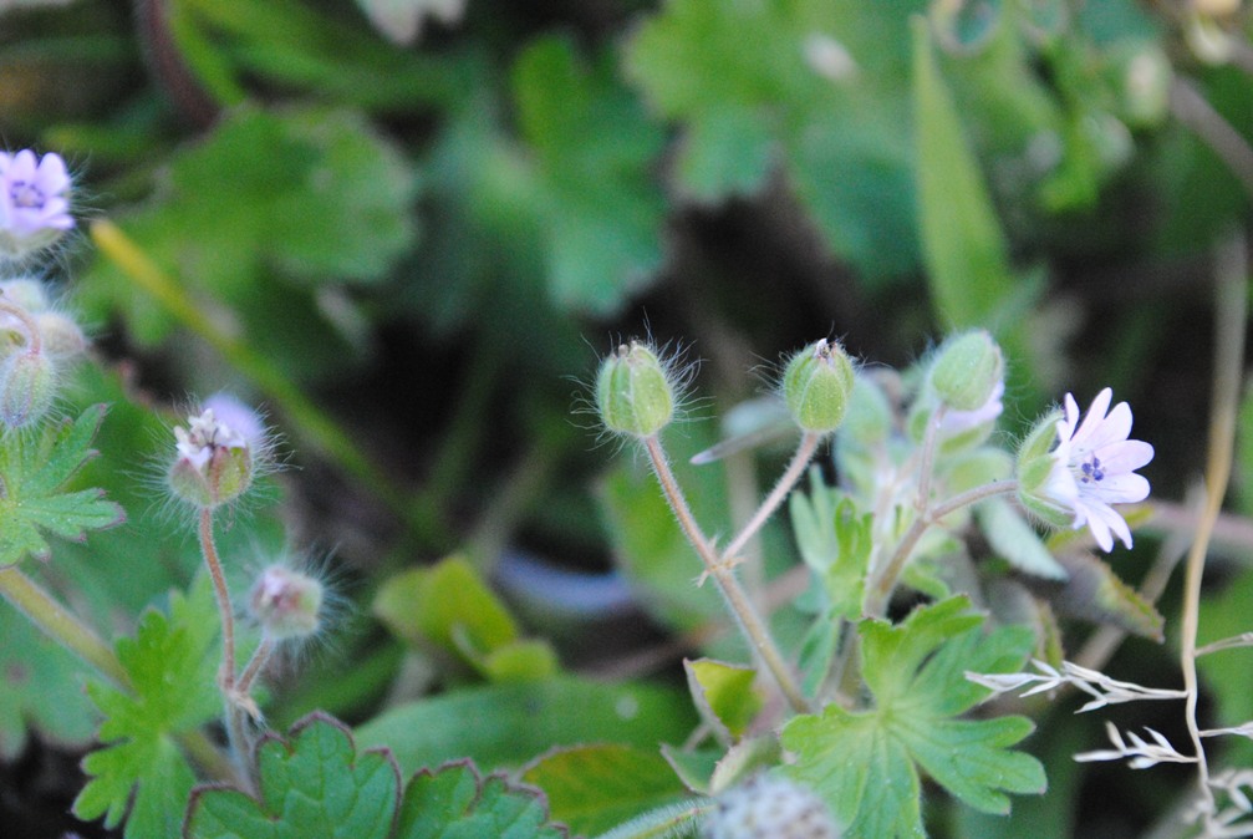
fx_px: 2875
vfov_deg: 16.6
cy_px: 420
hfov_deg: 24.6
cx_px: 626
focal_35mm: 82
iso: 1600
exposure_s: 1/125
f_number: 8
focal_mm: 55
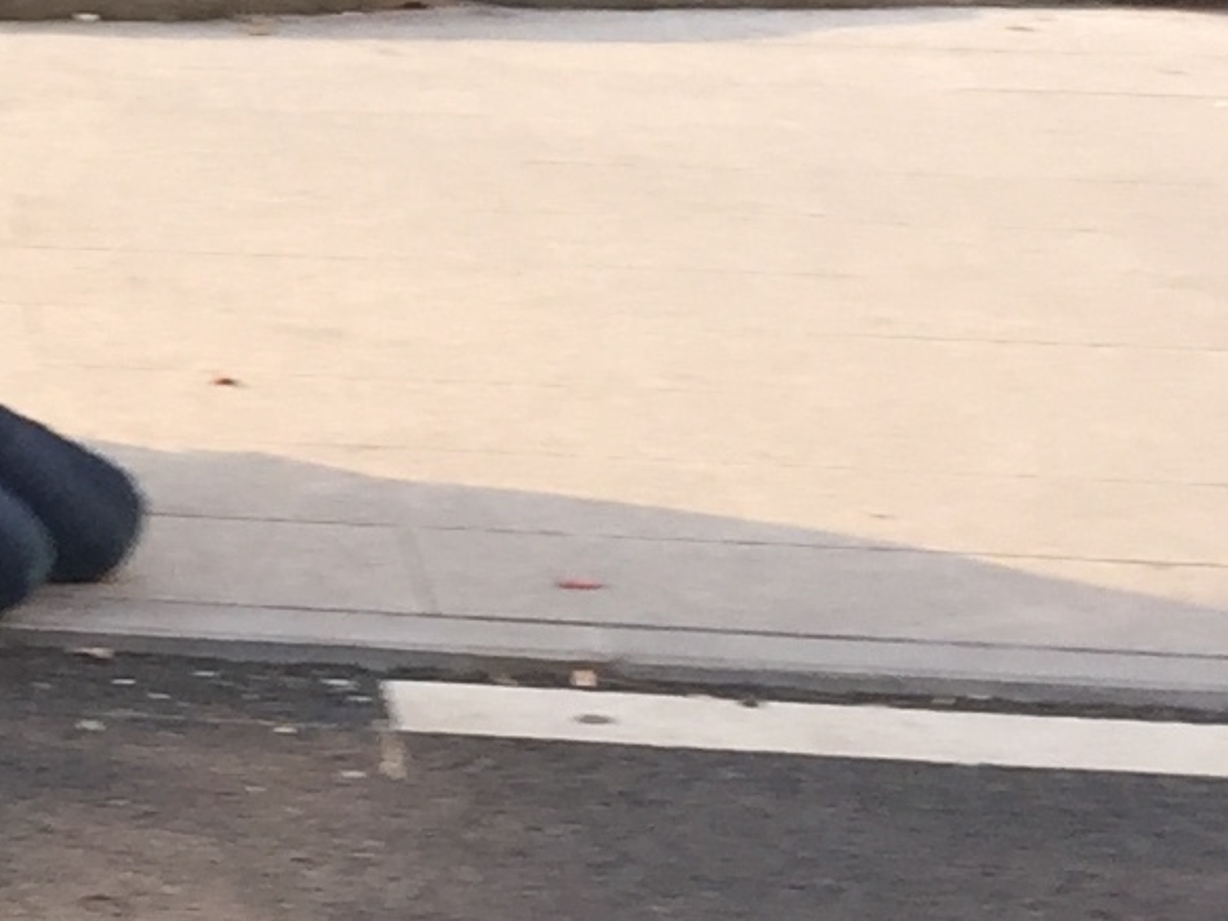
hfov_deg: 10.7
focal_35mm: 162
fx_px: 5747
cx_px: -1562
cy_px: 99
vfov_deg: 9.1
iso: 32
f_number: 2.2
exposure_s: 1/449
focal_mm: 4.15
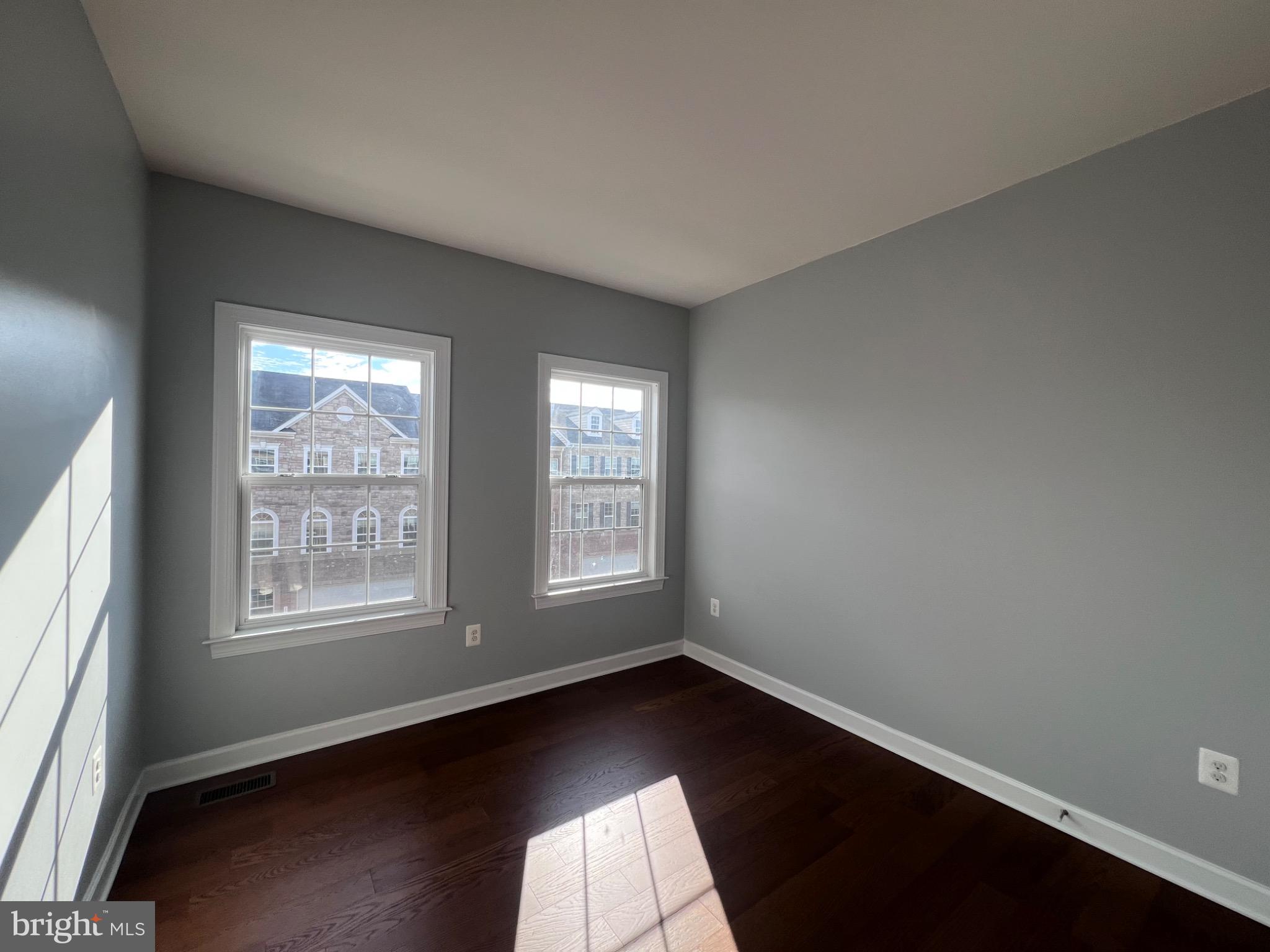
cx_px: 635
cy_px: 476
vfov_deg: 89.9
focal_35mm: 13
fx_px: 477
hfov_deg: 106.2
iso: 32
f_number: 1.8
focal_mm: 1.57
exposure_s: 1/288
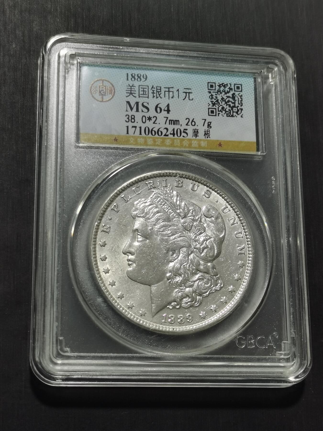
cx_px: 162
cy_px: 216
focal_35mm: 69
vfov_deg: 28.2
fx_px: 858
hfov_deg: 21.3
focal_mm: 5.58
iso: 50
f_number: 1.8
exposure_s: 1/109
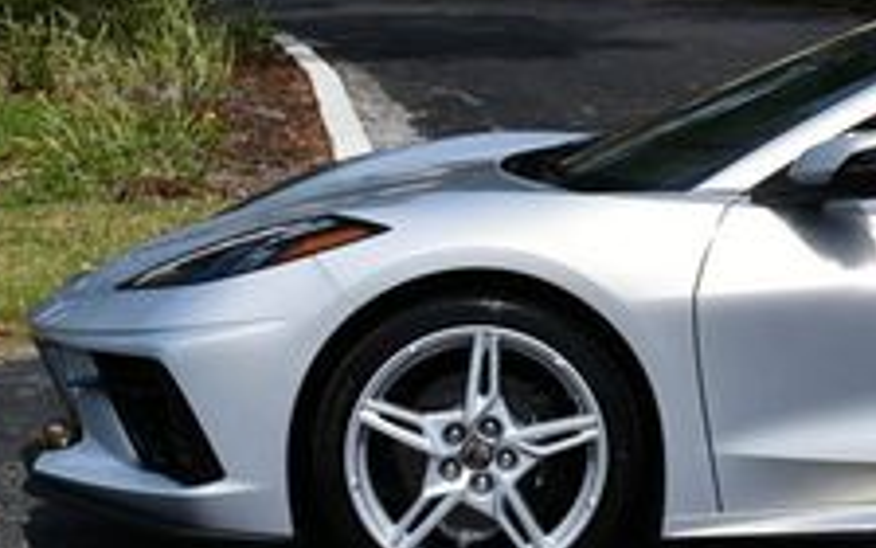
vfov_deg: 7.7
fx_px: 4035
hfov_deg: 12.1
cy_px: -78
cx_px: 1068
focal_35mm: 169
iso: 100
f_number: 9
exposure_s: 1/320
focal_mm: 29
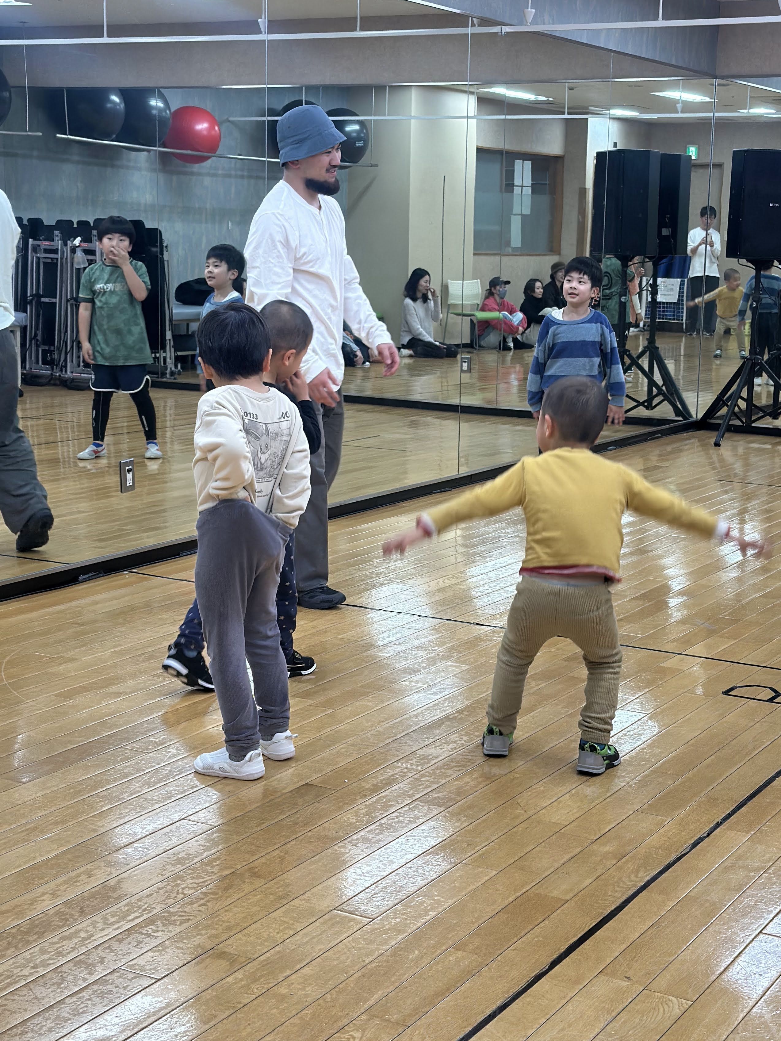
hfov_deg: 25.6
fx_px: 1714
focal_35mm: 57
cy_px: 499
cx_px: 439
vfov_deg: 33.8
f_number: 1.78
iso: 125
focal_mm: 6.86
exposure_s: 1/100
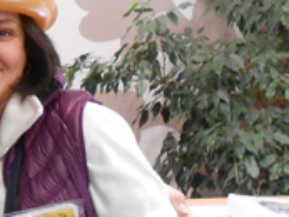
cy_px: 8
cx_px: -129
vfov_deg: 13.9
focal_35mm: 105
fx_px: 877
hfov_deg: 17.1
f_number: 3.5
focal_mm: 4.6
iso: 400
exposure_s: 1/25
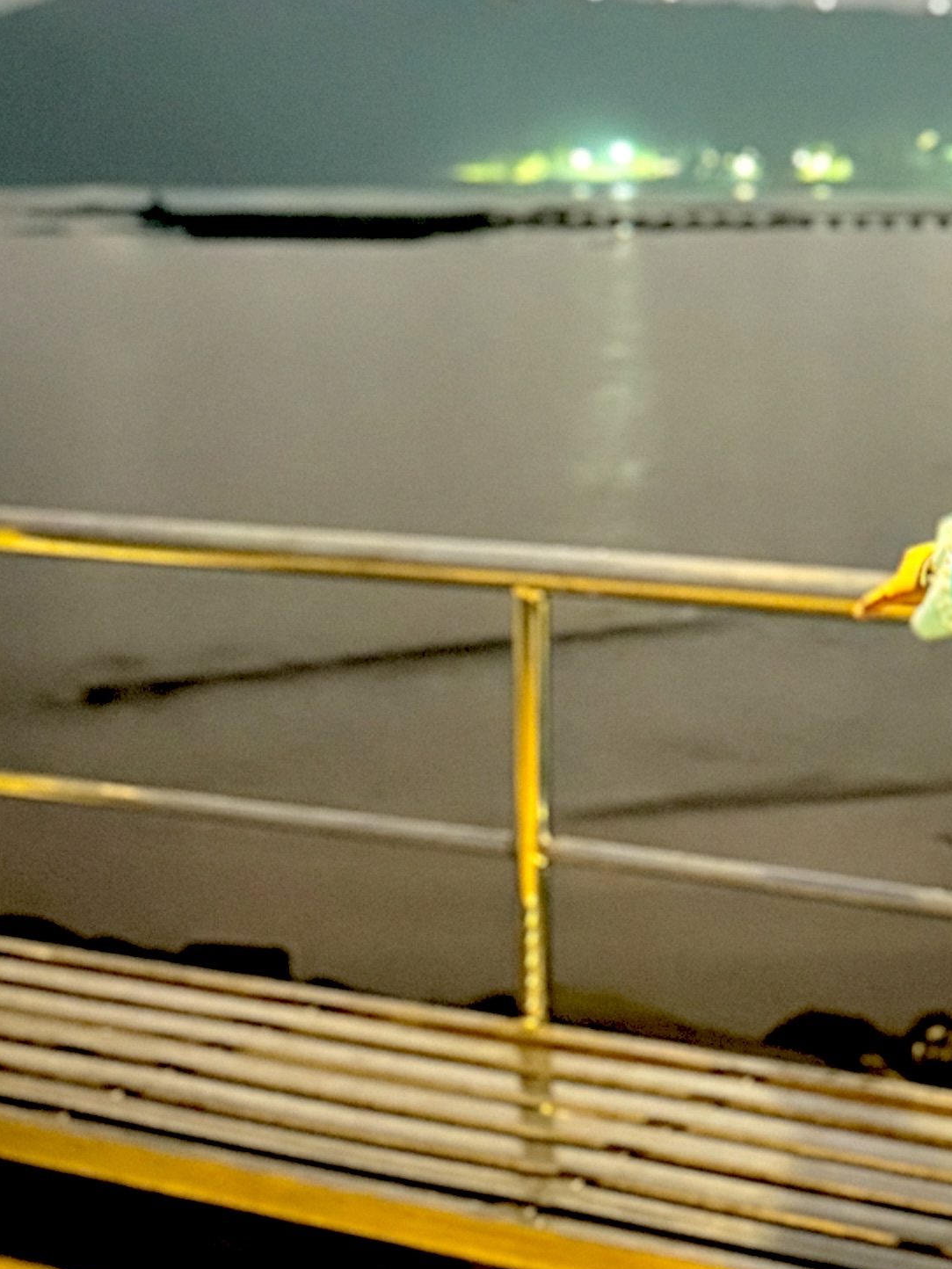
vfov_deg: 28.5
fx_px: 2457
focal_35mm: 67
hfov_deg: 20.6
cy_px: 308
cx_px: 1116
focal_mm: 6.86
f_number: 1.78
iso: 3200
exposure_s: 1/14
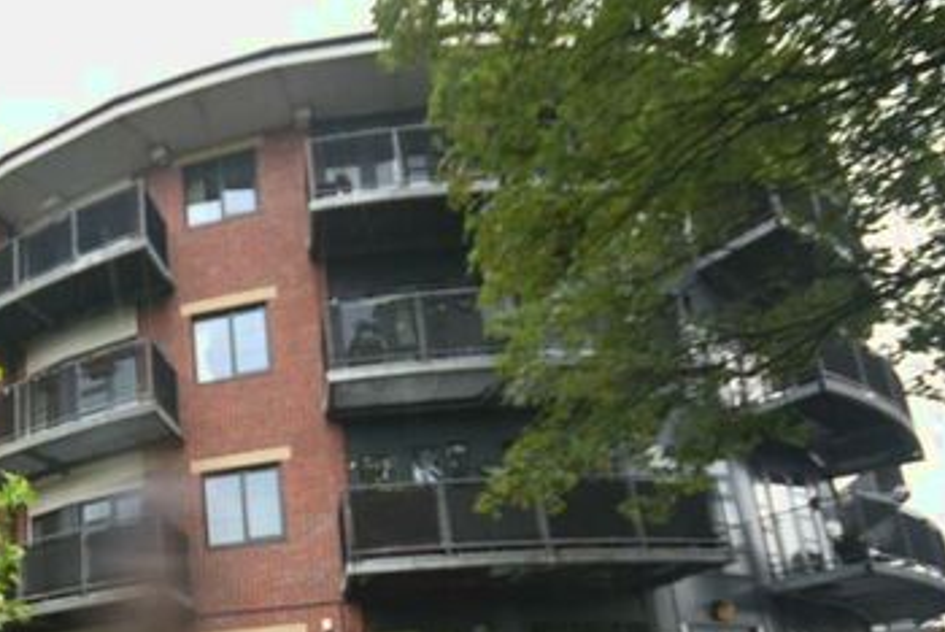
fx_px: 867
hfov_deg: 50.4
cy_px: 583
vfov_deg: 37.1
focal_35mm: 33
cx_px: 86
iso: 200
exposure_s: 1/100
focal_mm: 11
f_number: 5
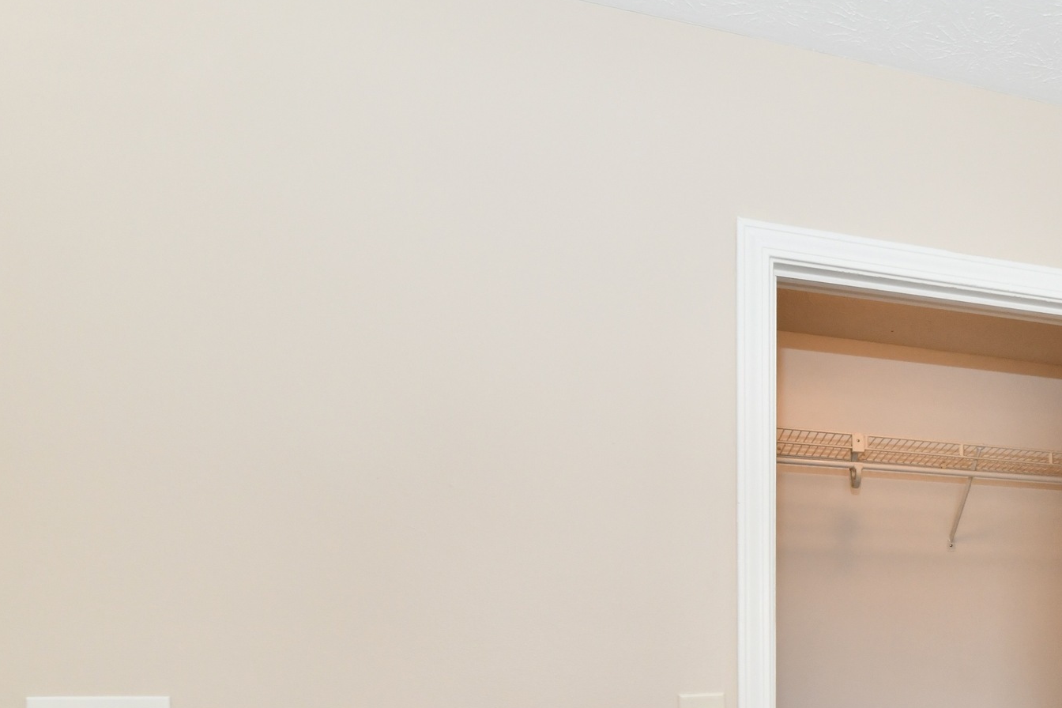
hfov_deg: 50.1
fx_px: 944
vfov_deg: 36.5
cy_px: 723
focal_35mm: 32
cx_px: 1009
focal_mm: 14
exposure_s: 1/80
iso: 640
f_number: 6.3
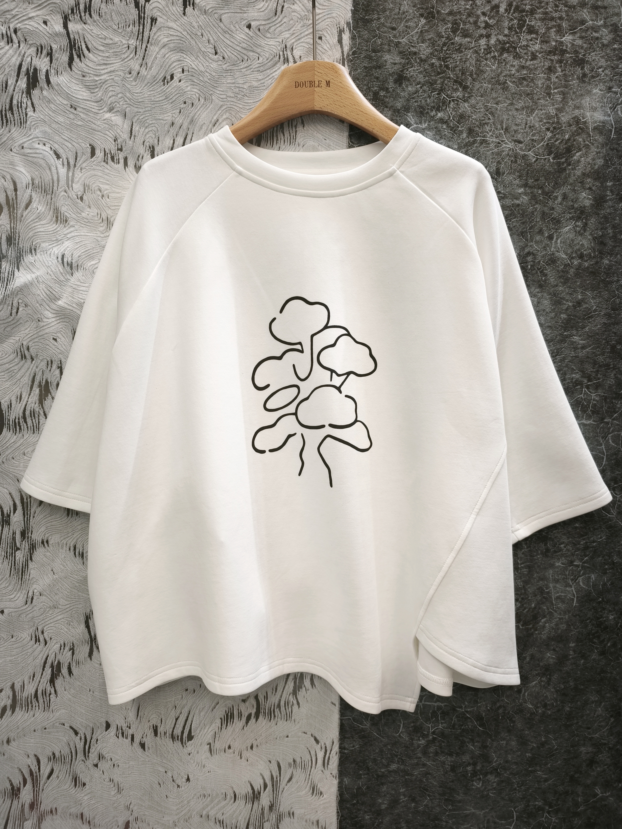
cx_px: 311
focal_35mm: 23
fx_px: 551
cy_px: 414
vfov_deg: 73.9
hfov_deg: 58.9
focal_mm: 6.45
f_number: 1.62
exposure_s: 1/99.9
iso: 64
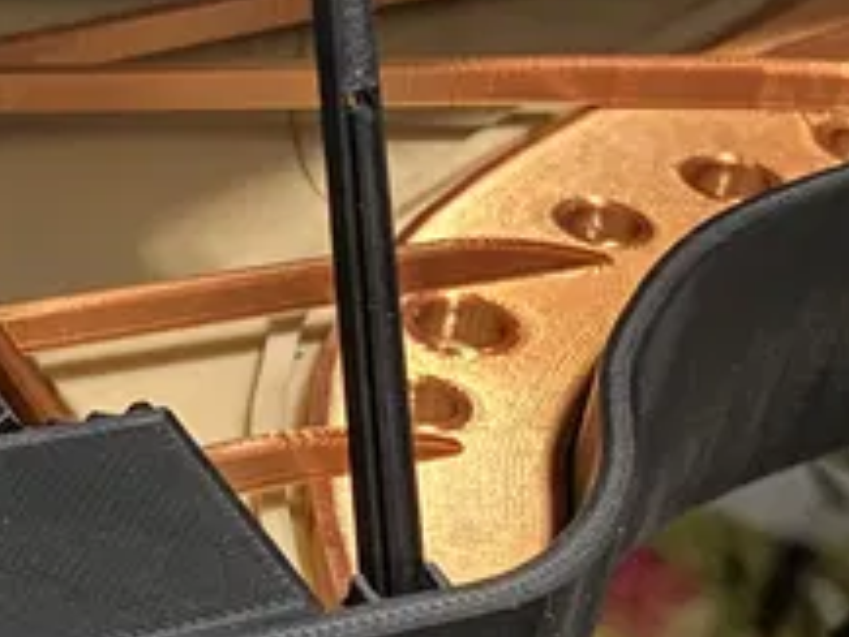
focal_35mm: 100
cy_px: 471
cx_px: 108
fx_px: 2454
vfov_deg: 14.8
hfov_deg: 19.3
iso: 400
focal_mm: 4.25
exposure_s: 1/10
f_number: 1.8
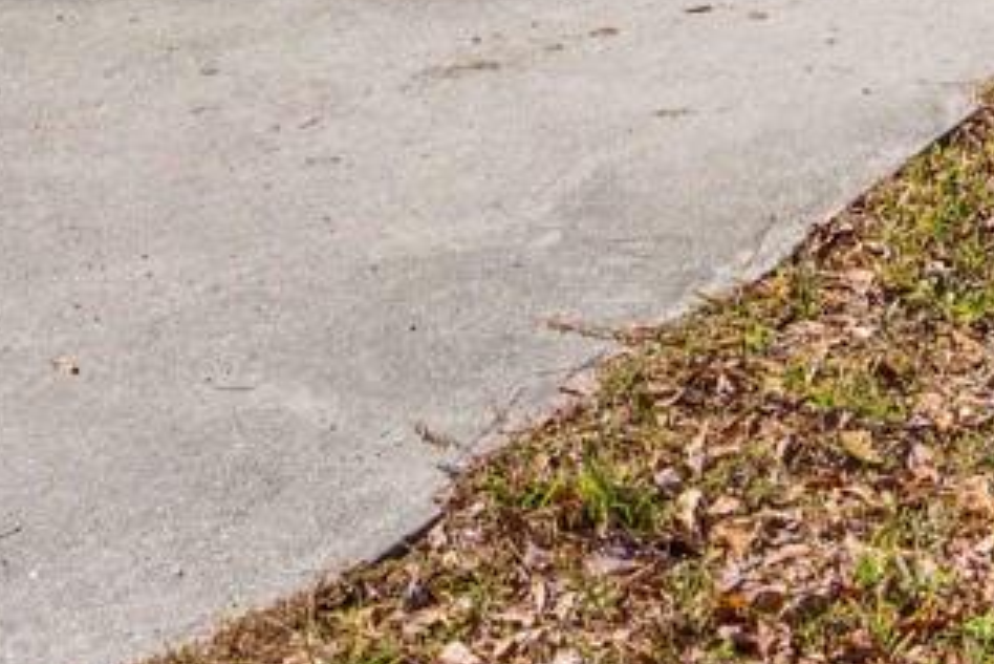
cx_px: 683
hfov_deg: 24.9
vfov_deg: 14.5
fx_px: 2237
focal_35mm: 81
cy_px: -584
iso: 250
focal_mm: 16
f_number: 8
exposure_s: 1/320
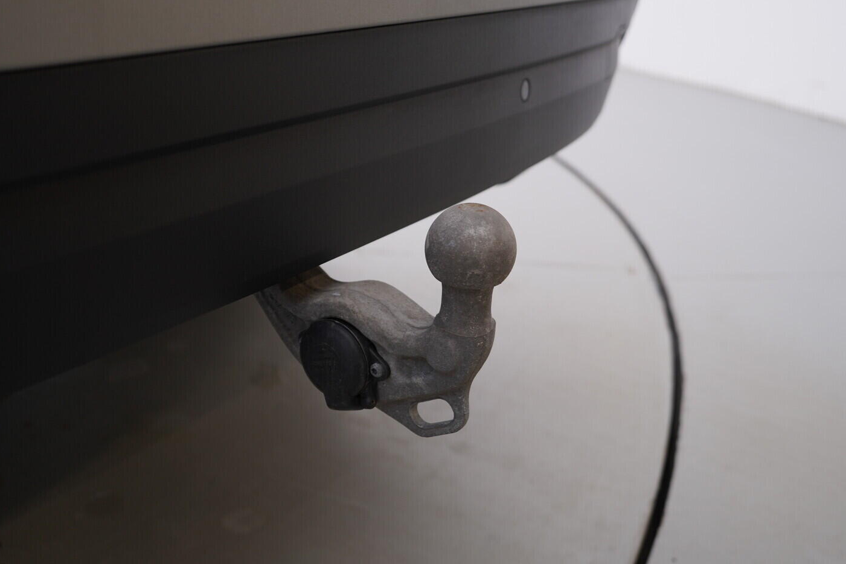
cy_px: 284
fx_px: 869
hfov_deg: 51.9
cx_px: 426
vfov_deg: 35.9
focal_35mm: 37
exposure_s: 1/60
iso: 125
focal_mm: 24
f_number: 3.5
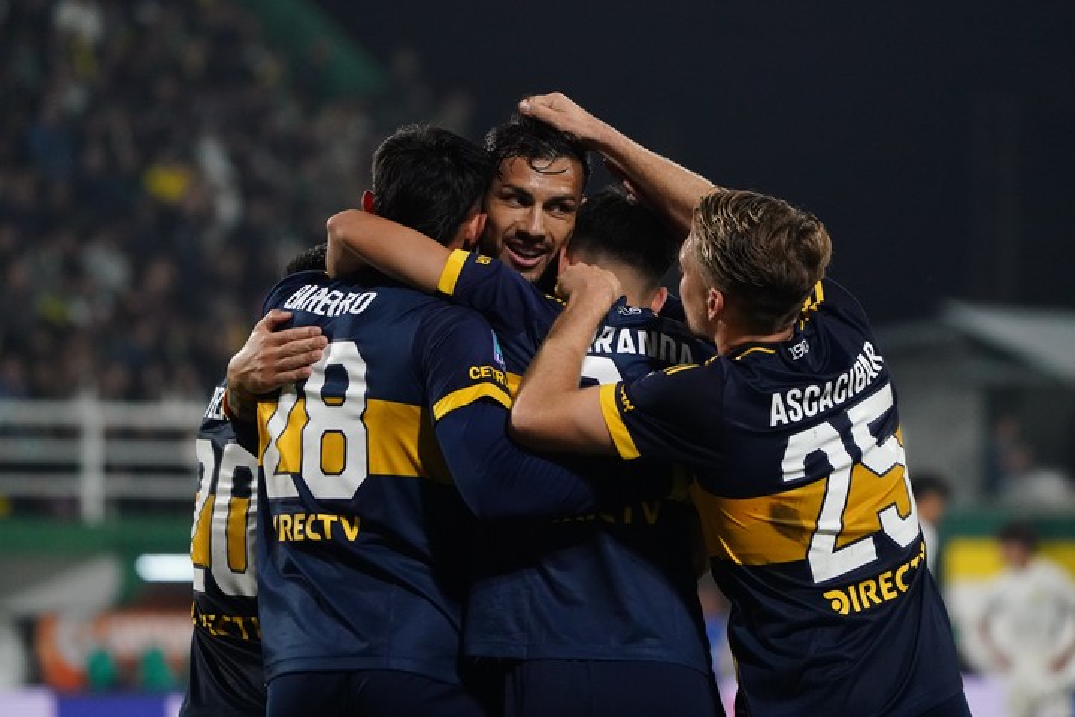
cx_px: 538
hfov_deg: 6.2
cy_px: 358
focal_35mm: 332
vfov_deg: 4.1
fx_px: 9913
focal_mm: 332
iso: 8000
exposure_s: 1/1250
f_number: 6.3
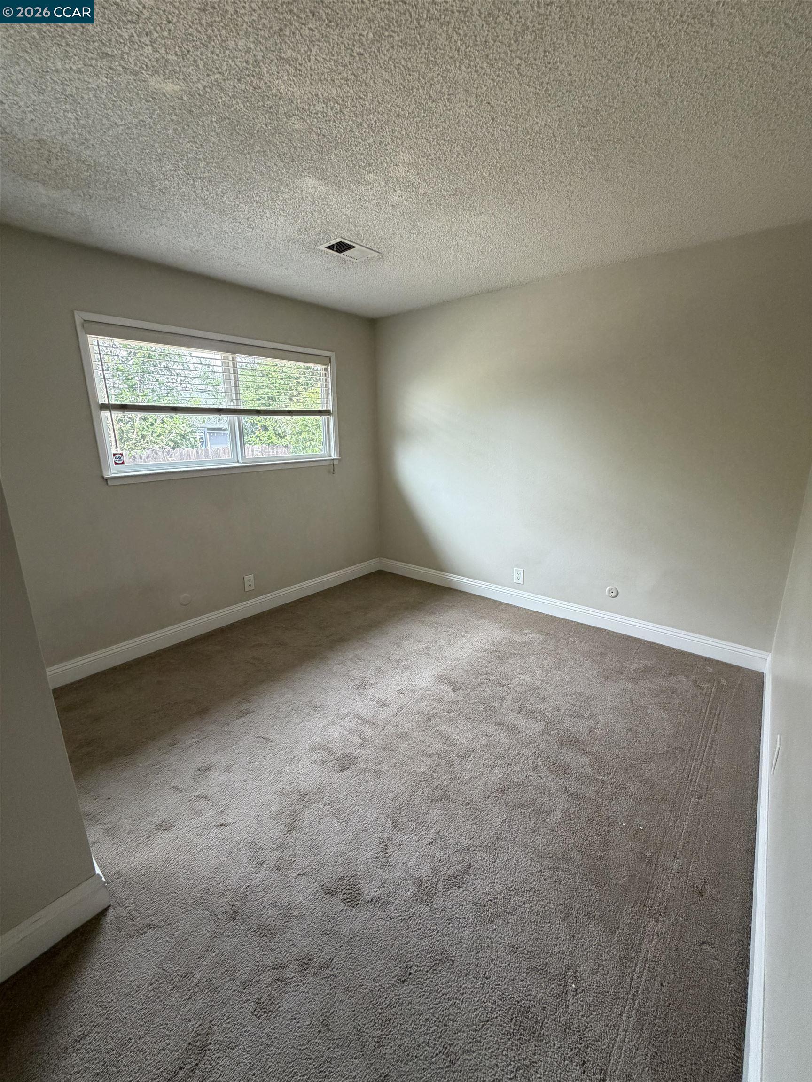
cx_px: 406
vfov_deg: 102.1
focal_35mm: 14
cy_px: 541
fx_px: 438
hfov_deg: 85.7
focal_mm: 2.22
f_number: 2.2
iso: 320
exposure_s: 1/120
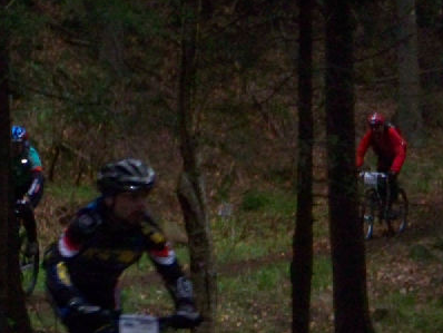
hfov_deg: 8.4
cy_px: 251
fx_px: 3009
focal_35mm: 235
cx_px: 26
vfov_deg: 6.3
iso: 400
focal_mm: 19.2
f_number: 4.4
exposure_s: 1/125
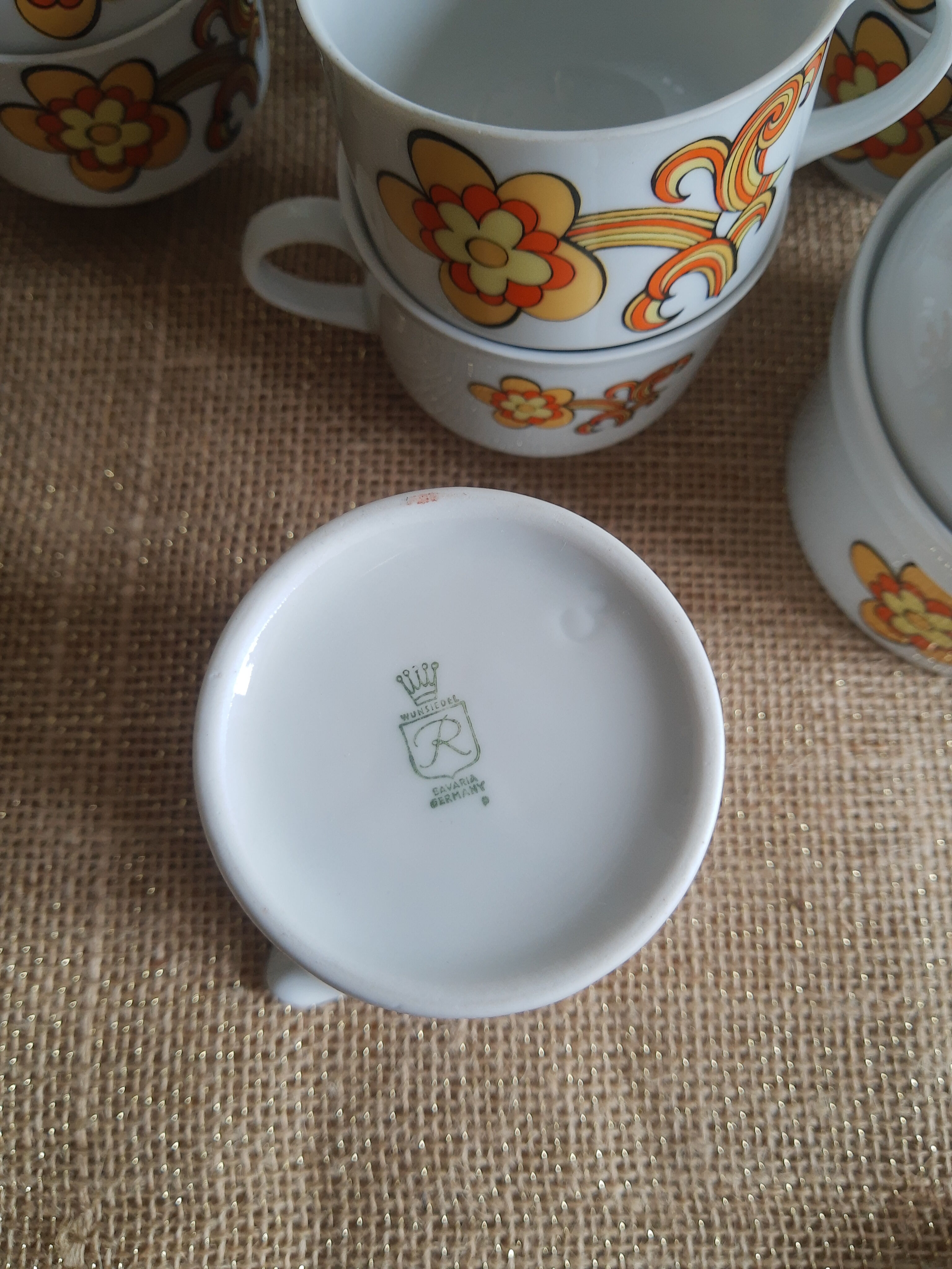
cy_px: 634
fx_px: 953
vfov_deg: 67.3
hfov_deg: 53.1
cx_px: 476
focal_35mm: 26
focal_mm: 3.95
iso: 66
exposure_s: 1/60
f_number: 1.8
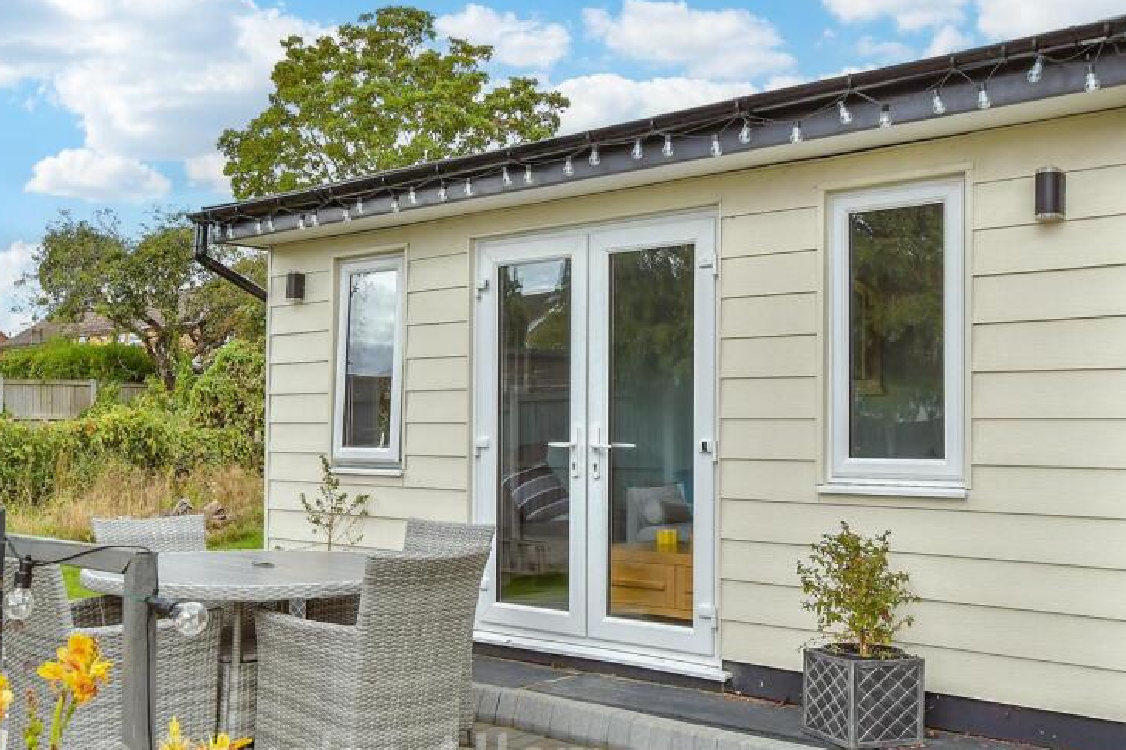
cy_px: 400
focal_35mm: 38
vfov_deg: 35.0
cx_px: 600
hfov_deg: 50.7
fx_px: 1188
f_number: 7.1
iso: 400
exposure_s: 1/320
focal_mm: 18
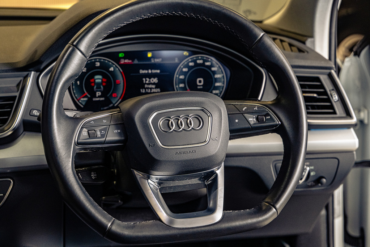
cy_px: 124
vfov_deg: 21.2
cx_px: 185
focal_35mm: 64
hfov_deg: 31.4
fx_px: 658
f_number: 5
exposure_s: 1/200
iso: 1600
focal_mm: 64
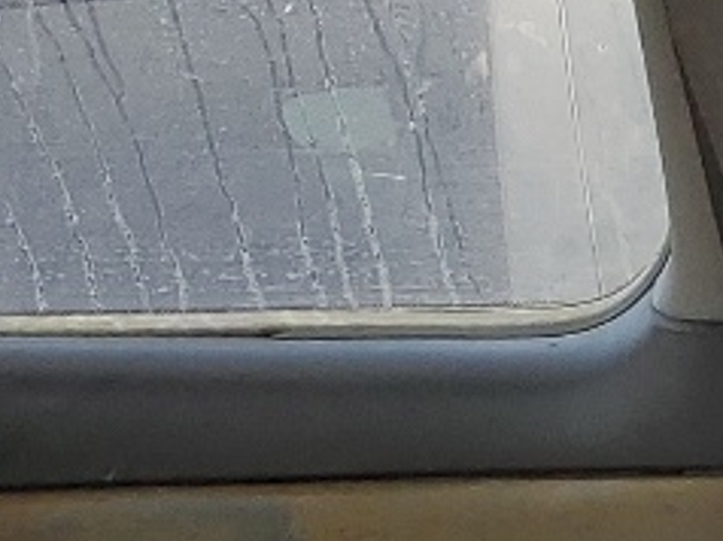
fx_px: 3651
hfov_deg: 10.0
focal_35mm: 175
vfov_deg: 8.0
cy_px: 1122
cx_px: 1707
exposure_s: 1/120
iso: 53
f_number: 1.5
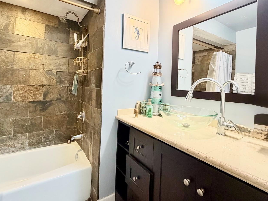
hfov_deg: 87.7
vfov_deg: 71.2
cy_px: 85
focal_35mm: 18
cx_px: 129
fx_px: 139
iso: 320
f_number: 2.2
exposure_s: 1/120
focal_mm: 2.22
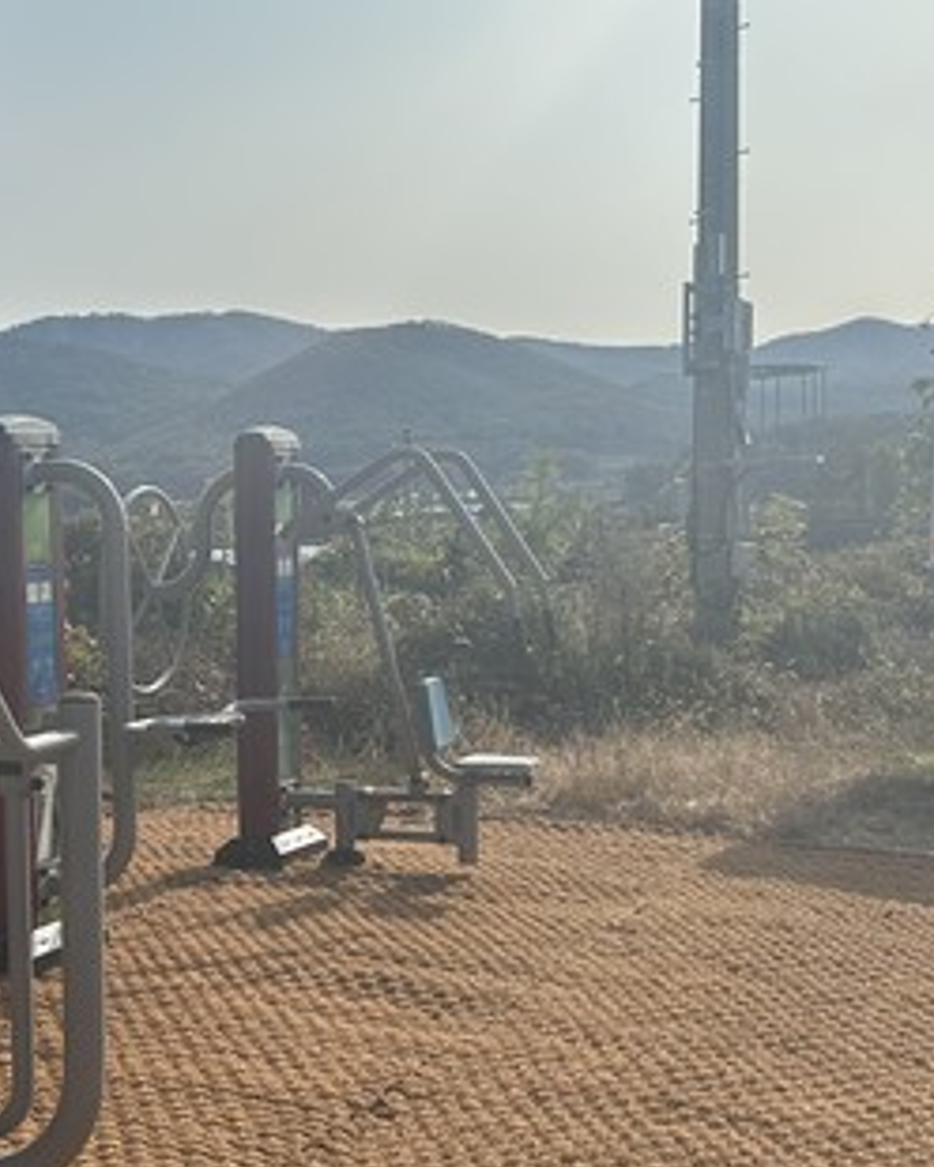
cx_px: -192
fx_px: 2039
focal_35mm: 59
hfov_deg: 23.5
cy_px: 672
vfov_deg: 31.9
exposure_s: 1/8929
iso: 80
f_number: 1.78
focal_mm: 6.86
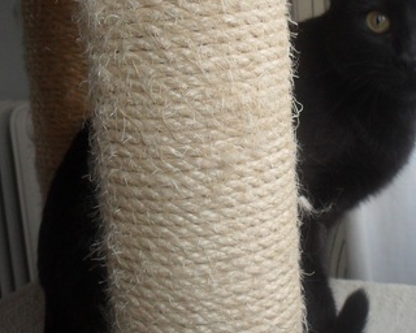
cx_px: 270
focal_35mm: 64
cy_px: 124
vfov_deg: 23.8
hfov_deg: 29.4
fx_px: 788
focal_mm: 6.3
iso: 160
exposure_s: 1/30
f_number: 3.2
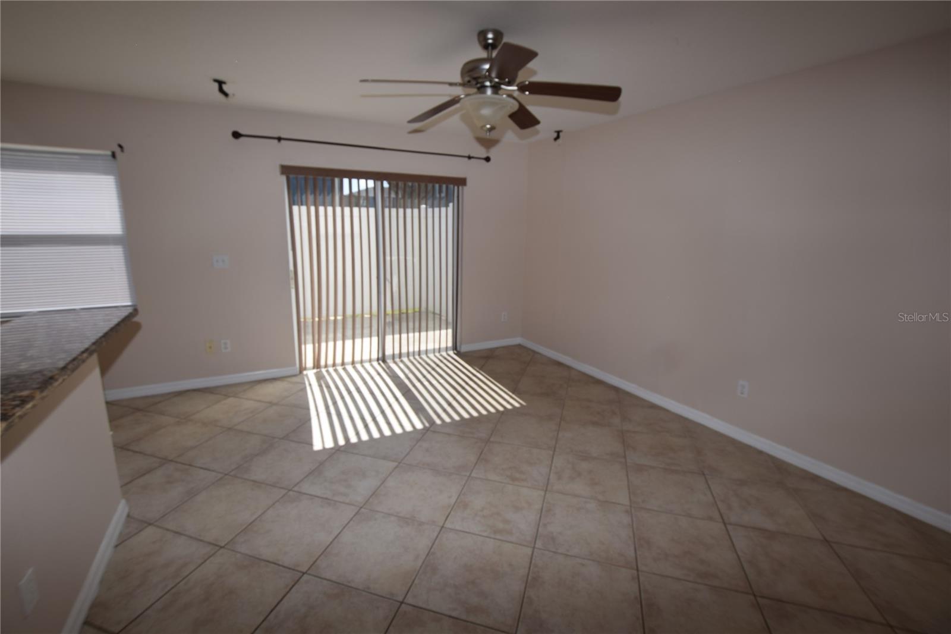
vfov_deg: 77.3
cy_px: 317
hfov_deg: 100.4
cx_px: 476
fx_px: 396
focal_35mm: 15
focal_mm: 10
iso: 100
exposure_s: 1/200
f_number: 8
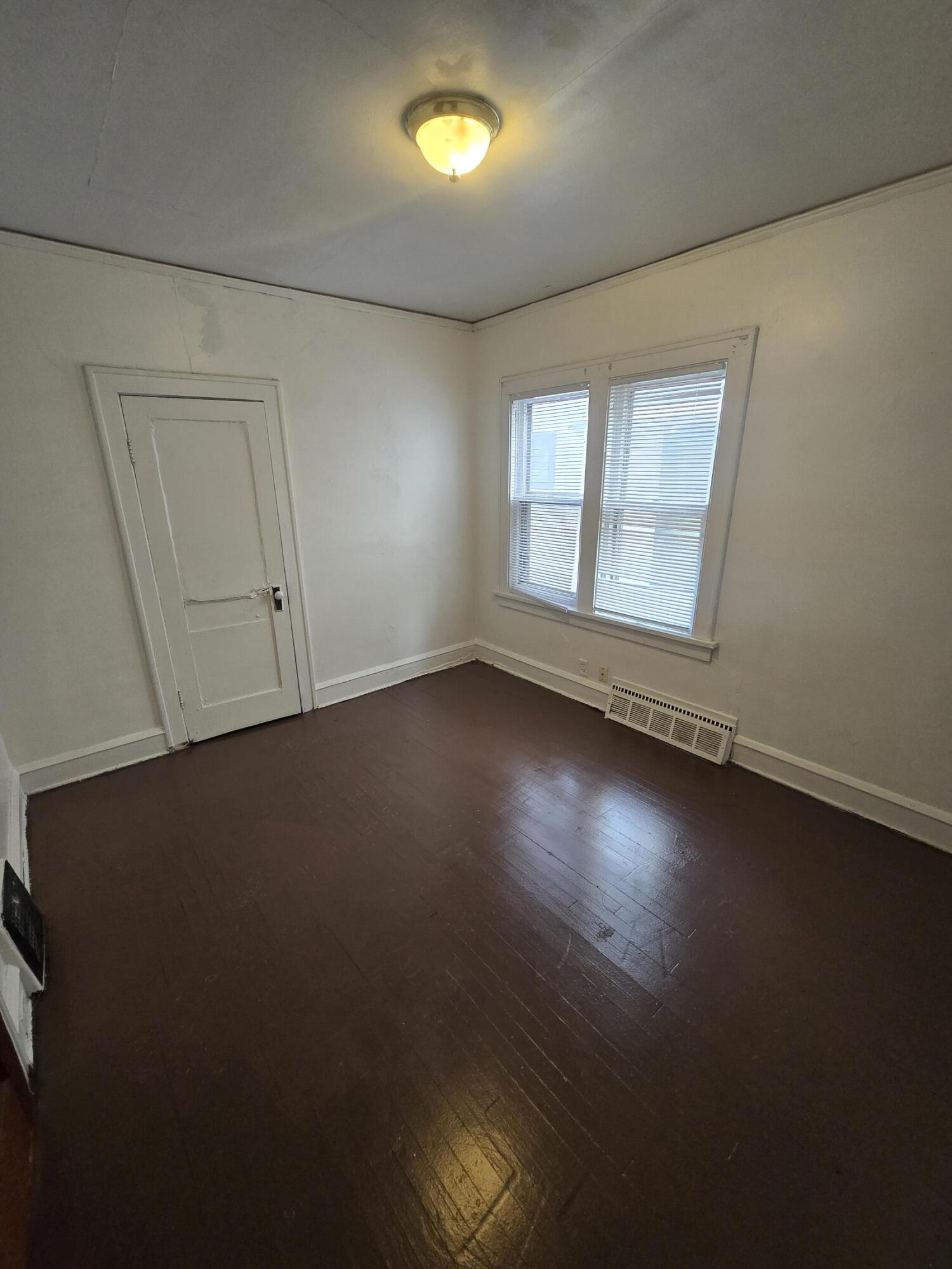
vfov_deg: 106.2
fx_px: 477
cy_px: 634
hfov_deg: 89.9
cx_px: 476
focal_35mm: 13
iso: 200
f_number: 2.2
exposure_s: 1/60
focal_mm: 2.2
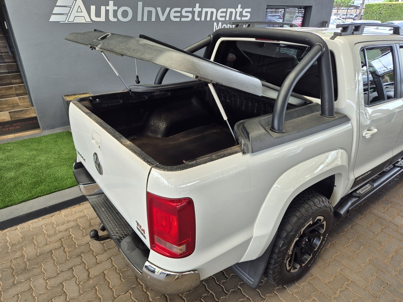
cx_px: 202
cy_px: 151
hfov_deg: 73.9
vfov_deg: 58.9
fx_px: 268
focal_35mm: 23
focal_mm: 5.4
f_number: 1.8
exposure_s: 1/180
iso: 40
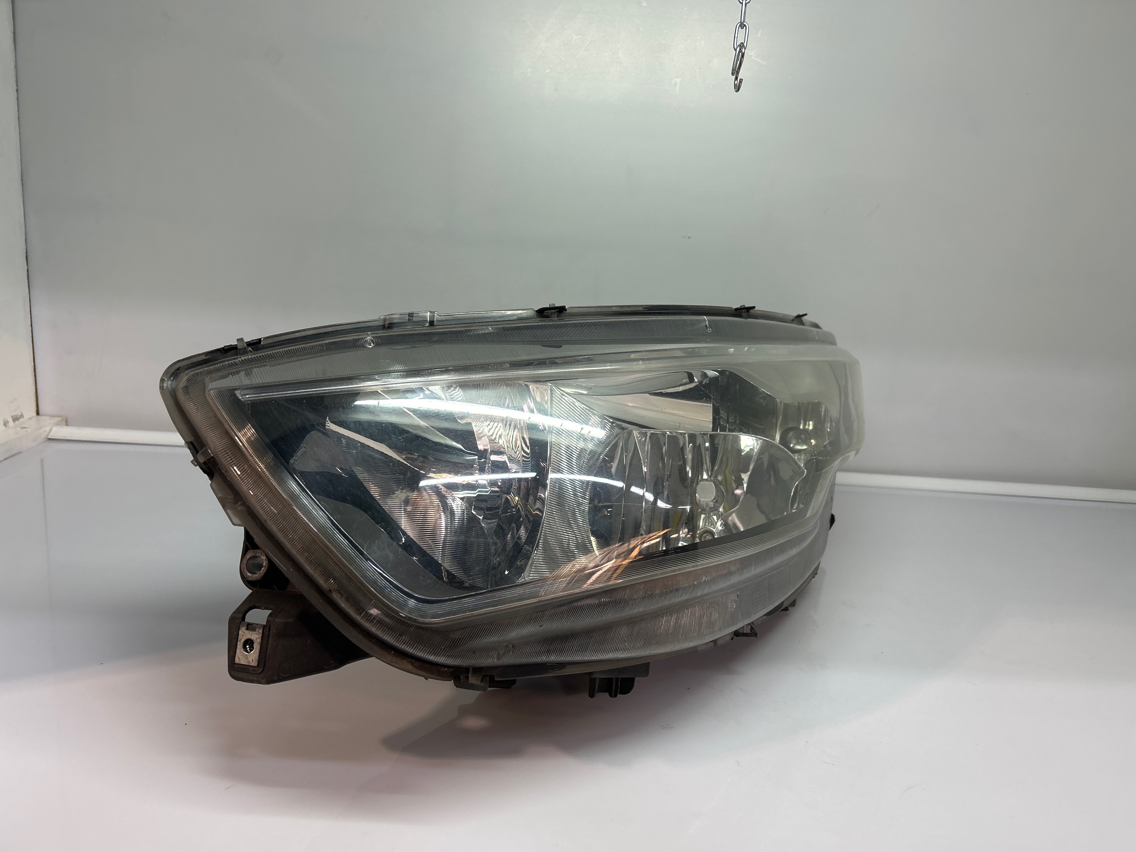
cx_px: 568
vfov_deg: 53.1
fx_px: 853
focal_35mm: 26
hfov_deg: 67.3
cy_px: 426
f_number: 1.5
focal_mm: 5.7
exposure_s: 1/100
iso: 64
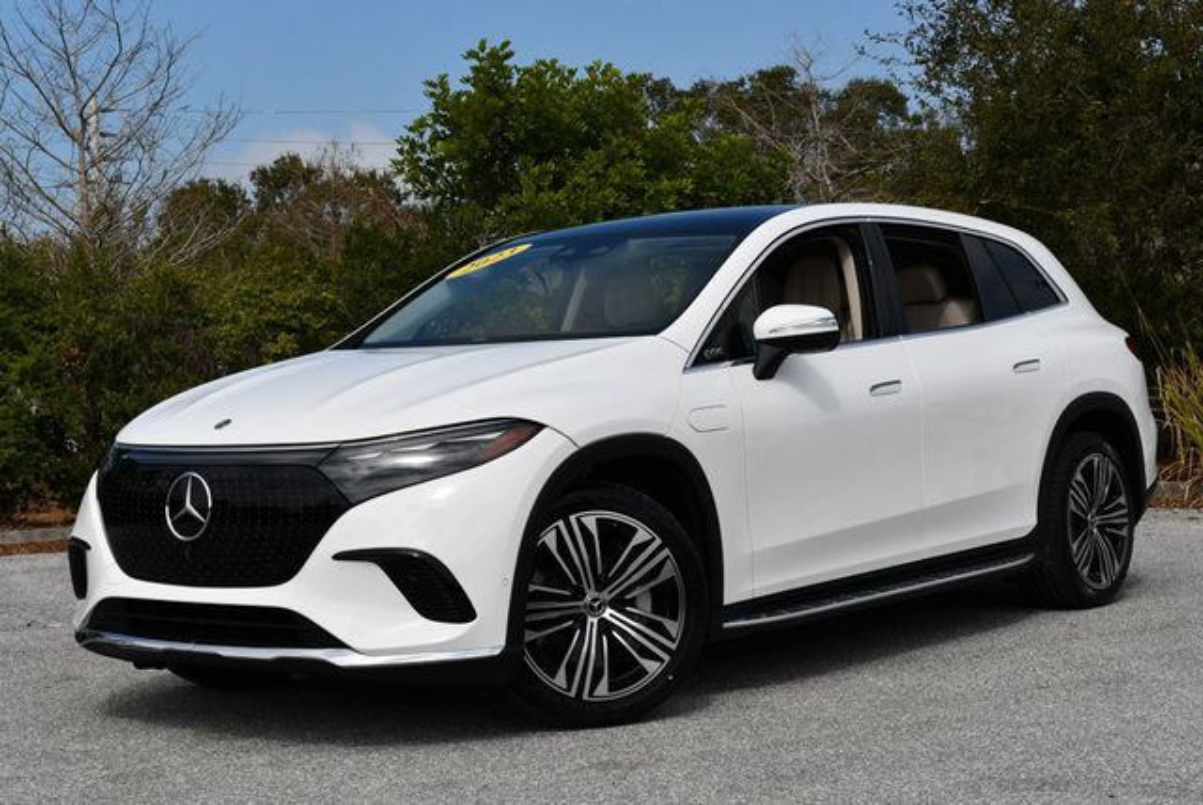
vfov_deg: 21.3
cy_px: 402
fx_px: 2141
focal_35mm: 64
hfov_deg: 31.4
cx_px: 602
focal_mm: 32
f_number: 9
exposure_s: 1/320
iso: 100
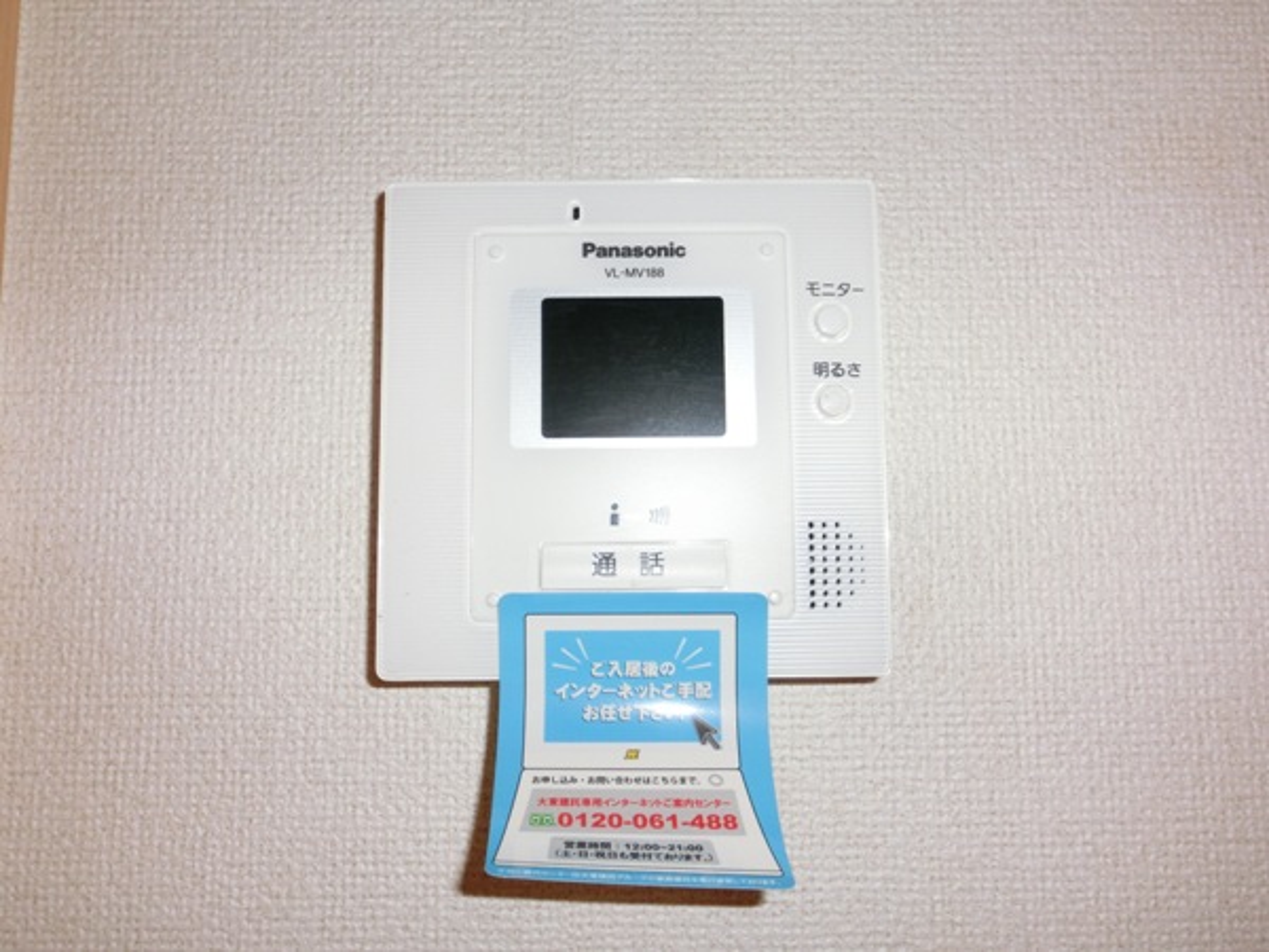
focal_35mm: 28
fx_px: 1026
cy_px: 476
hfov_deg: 63.4
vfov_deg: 49.7
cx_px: 634
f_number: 3
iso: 100
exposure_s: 1/60
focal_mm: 5
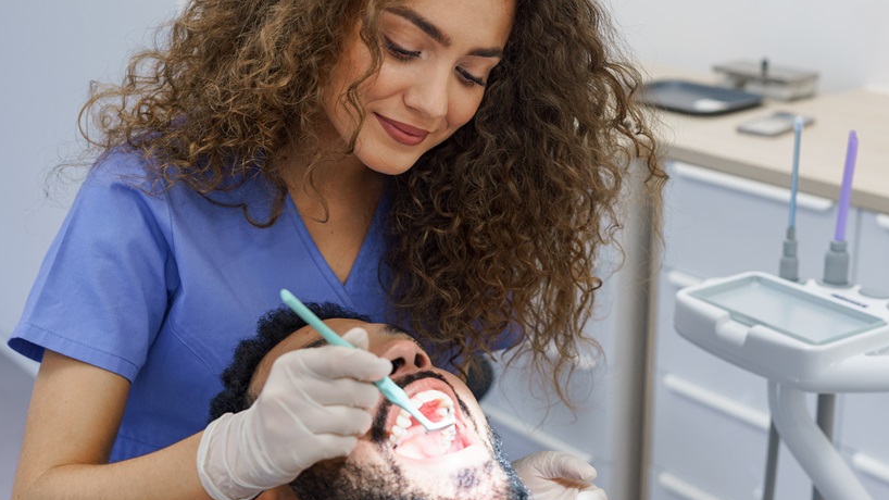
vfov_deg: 21.8
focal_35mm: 55
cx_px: 444
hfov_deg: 37.9
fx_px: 1296
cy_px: 255
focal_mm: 35
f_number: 2.8
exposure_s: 1/250
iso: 320
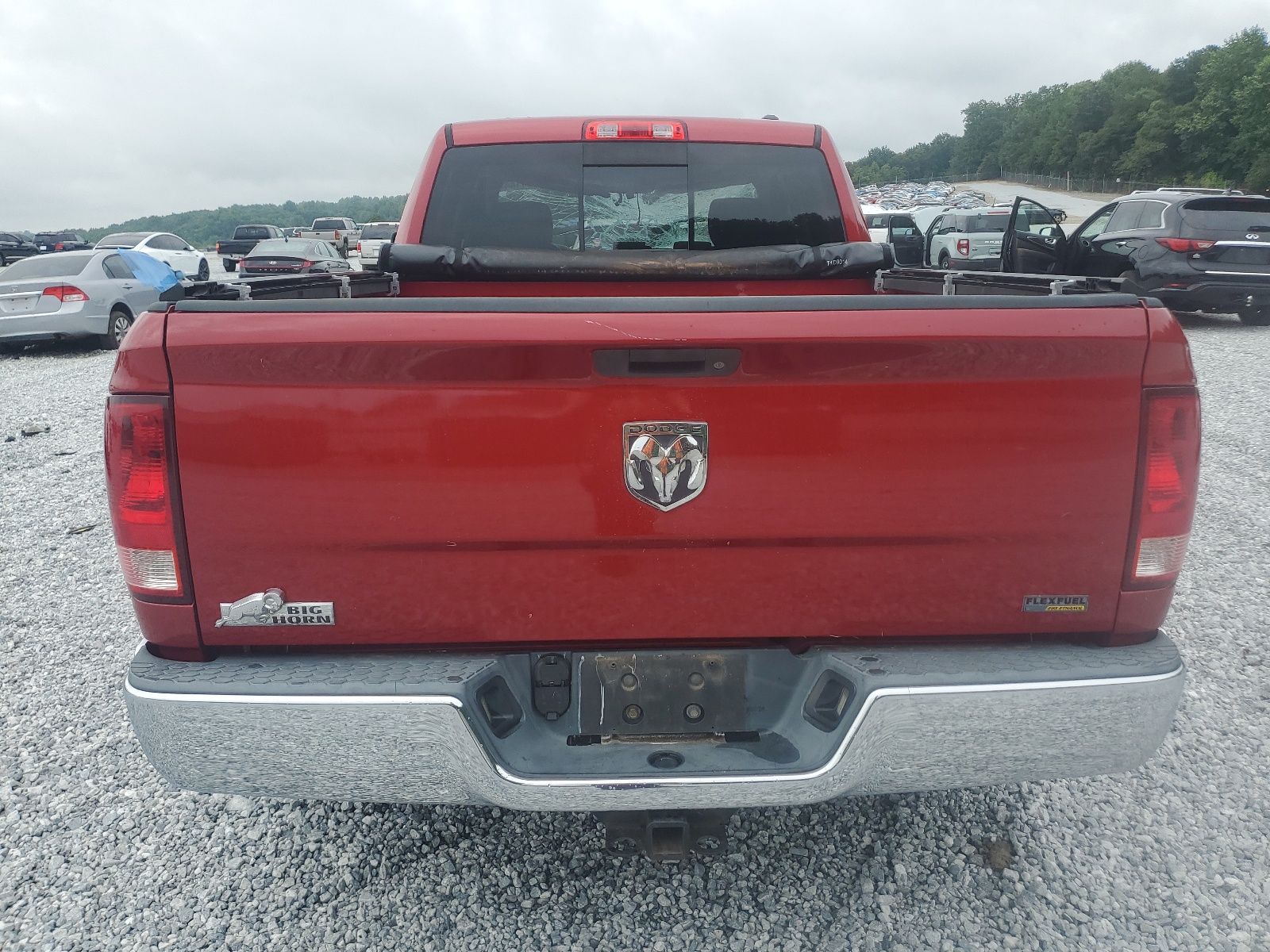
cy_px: 476
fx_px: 954
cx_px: 635
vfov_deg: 53.1
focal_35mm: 26
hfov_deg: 67.3
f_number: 1.5
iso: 50
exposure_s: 1/1250
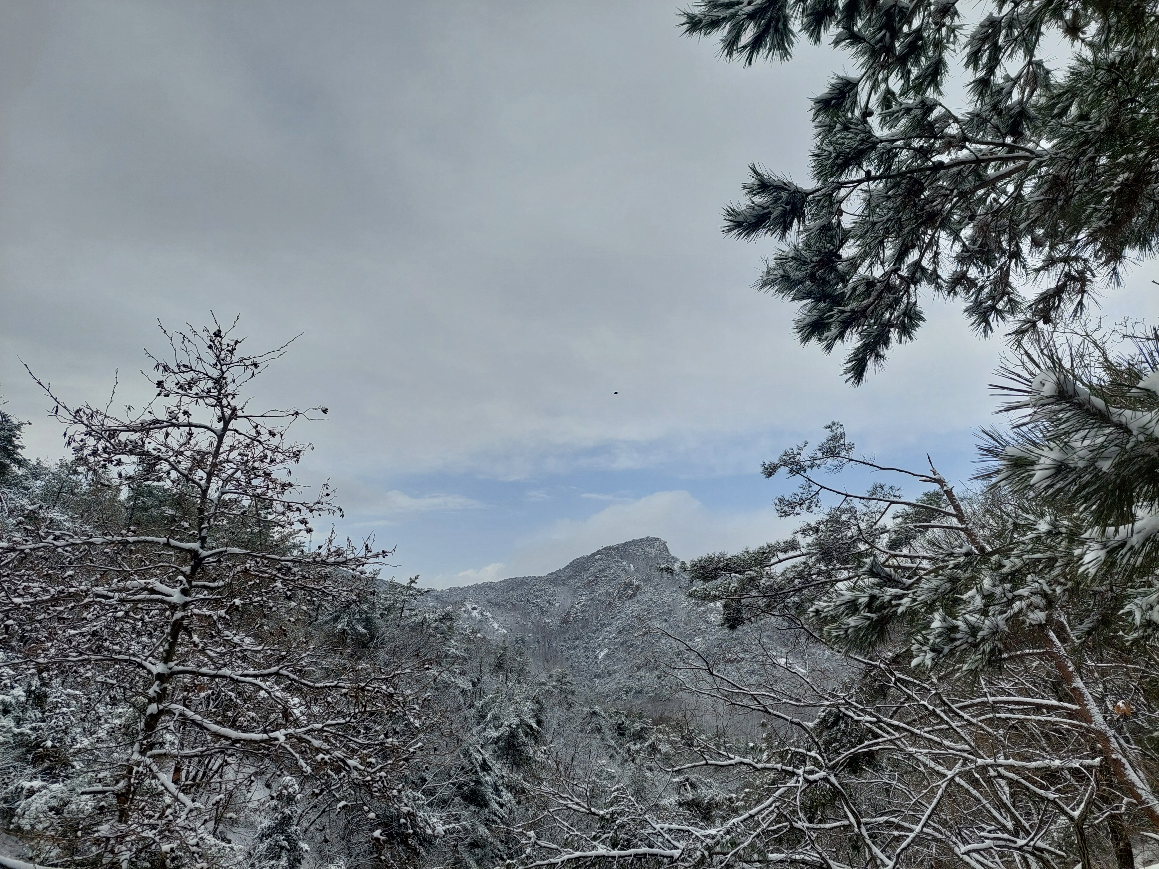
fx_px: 837
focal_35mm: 25
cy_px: 434
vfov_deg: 54.9
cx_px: 580
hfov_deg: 69.4
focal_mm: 5.23
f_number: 1.8
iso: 40
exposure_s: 1/1671
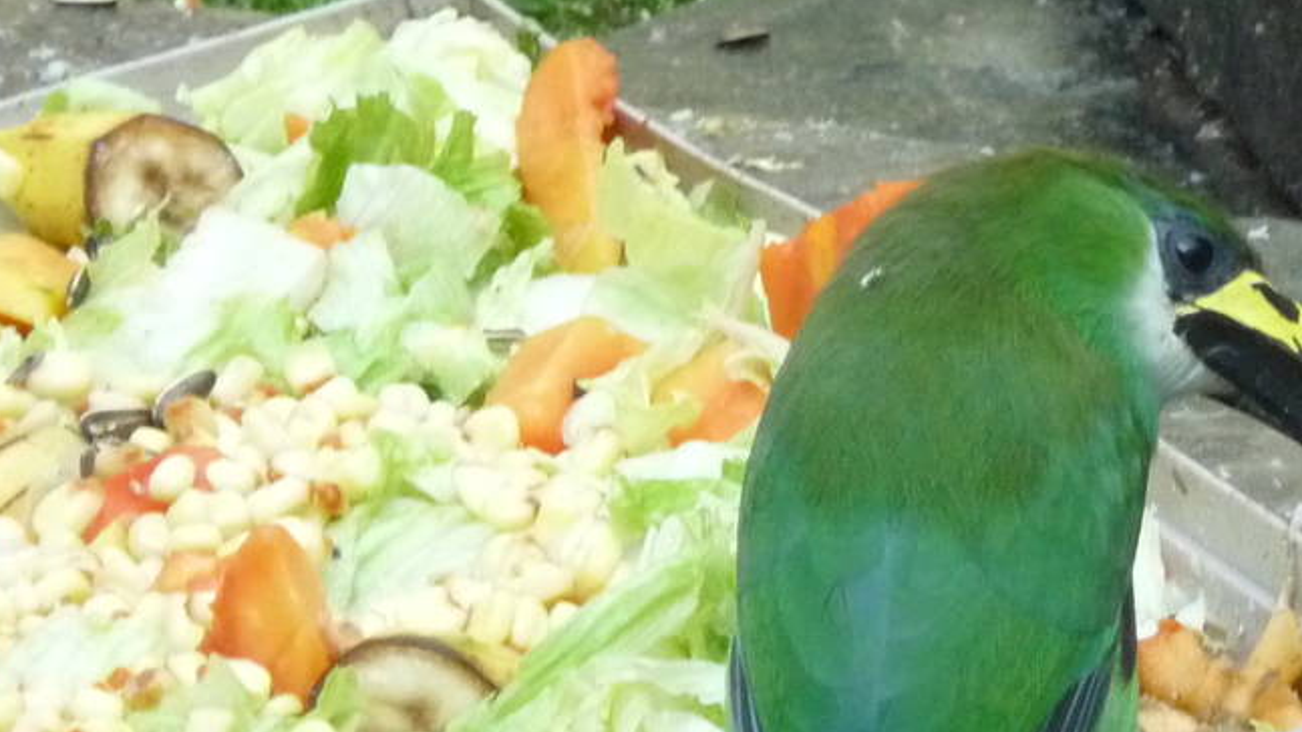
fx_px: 15813
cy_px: 475
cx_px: 1336
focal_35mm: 458
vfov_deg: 2.7
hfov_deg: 4.7
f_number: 4.8
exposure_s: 1/125
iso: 500
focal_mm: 29.1
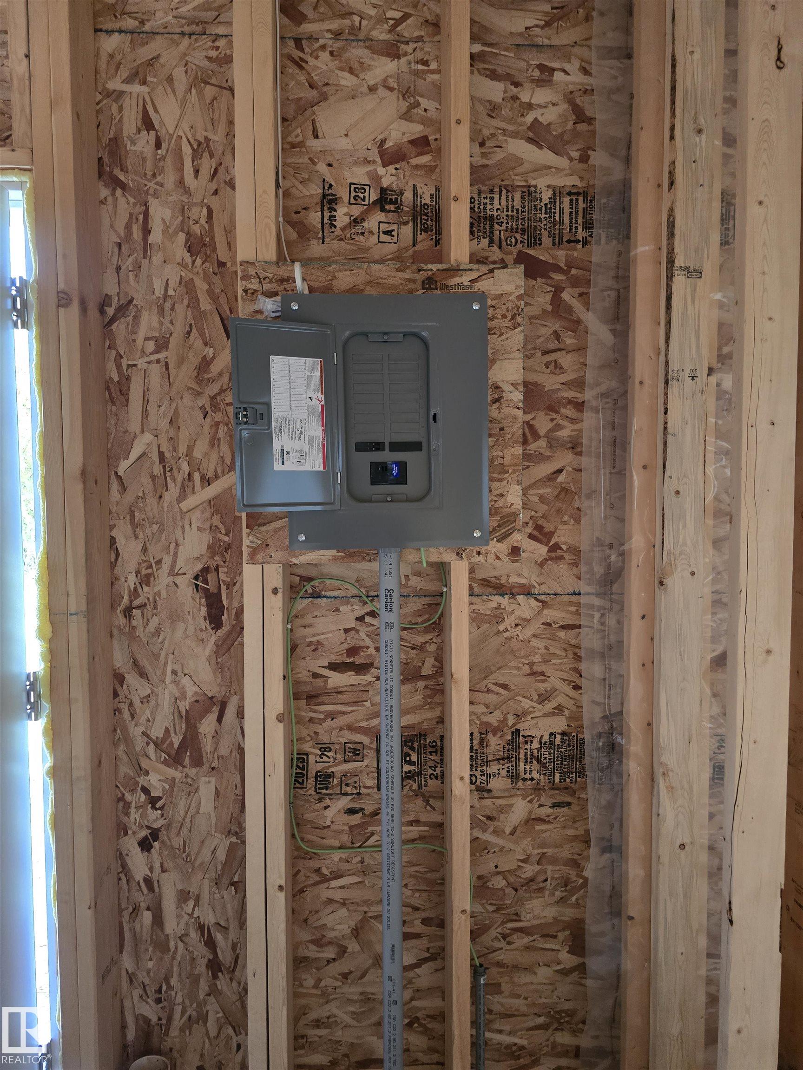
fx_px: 711
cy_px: 535
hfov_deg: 58.9
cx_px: 402
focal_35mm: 23
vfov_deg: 73.9
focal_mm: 6.3
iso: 1250
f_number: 1.7
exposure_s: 1/60
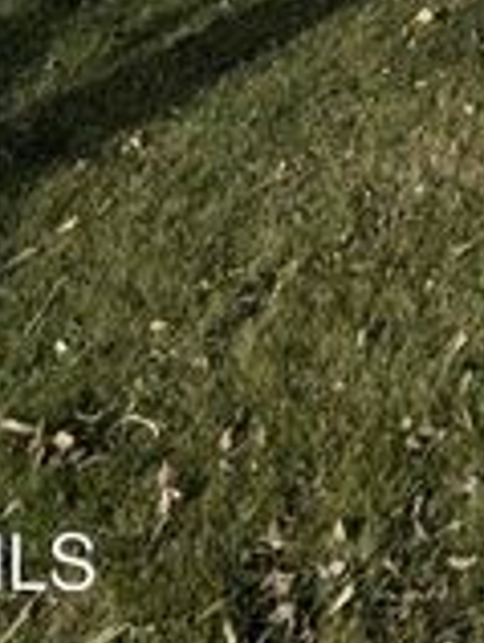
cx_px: 838
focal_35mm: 59
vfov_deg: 18.7
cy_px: -669
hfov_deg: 19.5
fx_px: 1097
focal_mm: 2.22
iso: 50
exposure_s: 1/2770
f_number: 2.2
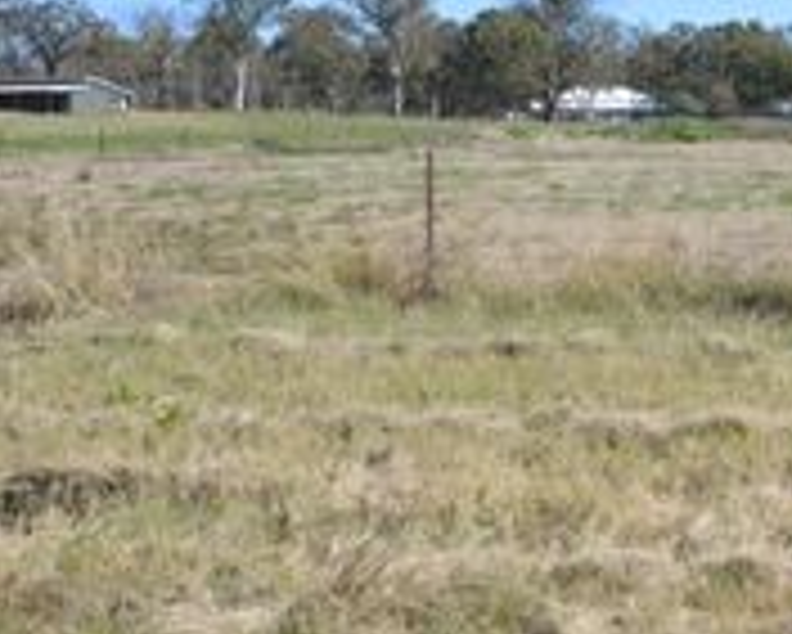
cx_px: 904
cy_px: 52
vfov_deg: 26.1
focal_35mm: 56
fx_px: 1319
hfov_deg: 29.6
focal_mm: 15
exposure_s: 1/800
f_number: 14
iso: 1600
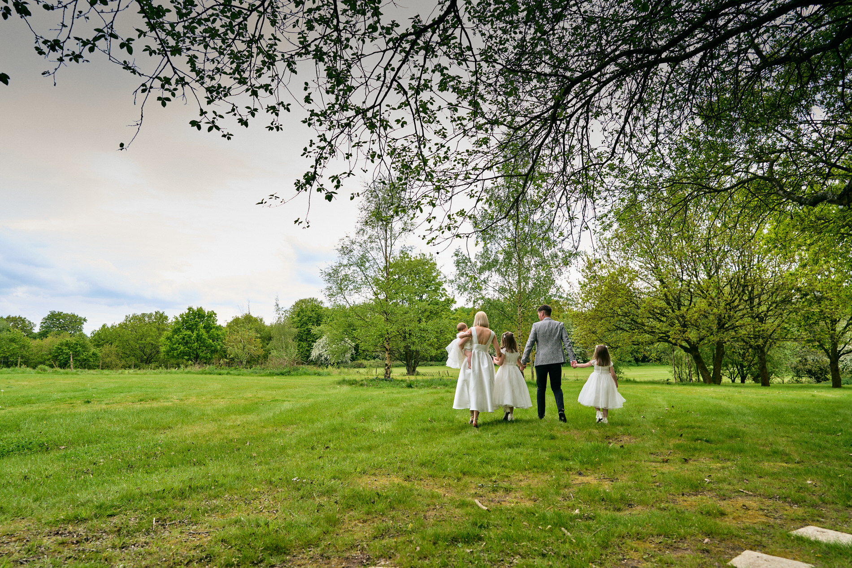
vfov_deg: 53.1
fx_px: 568
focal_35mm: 24
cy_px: 284
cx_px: 426
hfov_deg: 73.7
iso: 100
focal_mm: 24
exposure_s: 1/250
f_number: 2.2
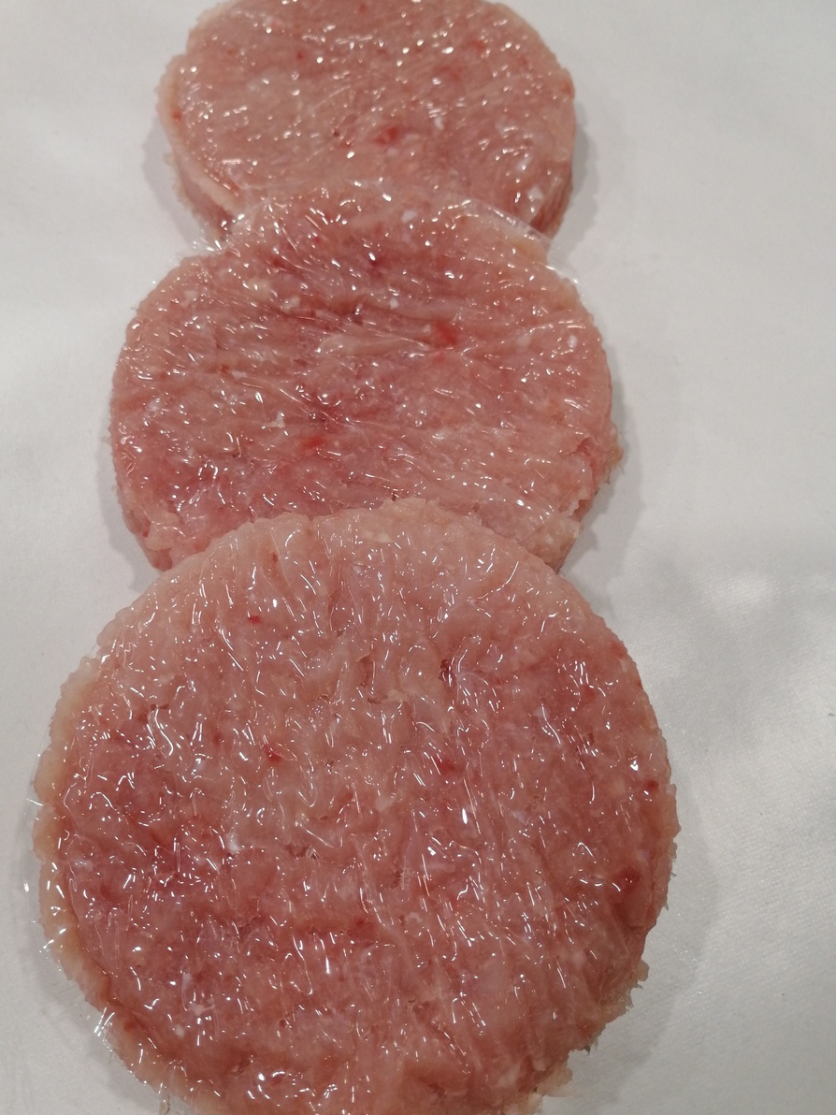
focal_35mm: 29
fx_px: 934
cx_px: 400
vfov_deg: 61.7
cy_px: 570
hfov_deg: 48.2
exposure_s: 1/50
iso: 100
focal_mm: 3.95
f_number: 1.8
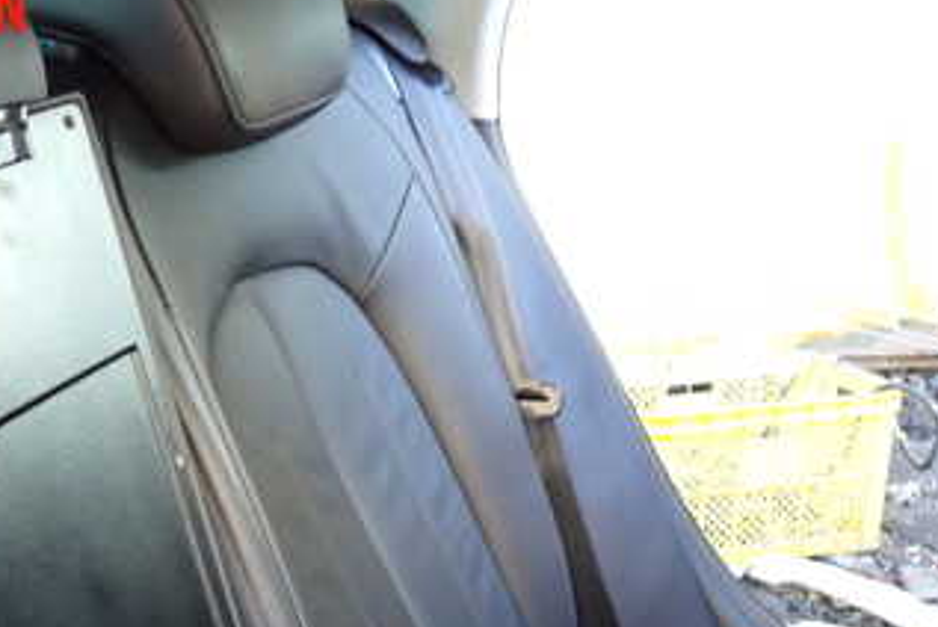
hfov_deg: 33.8
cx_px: 376
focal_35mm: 59
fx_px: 1539
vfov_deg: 22.1
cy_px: 642
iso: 400
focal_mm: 5.4
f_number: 2.3
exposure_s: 1/30
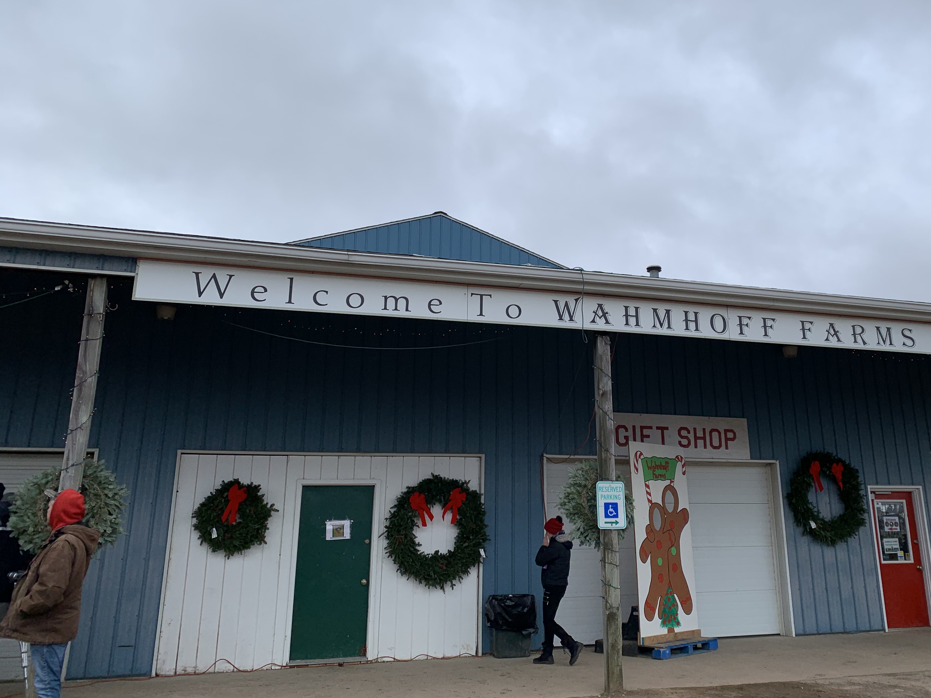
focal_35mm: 31
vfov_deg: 45.3
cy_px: 297
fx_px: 834
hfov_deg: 58.0
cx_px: 548
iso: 25
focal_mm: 4.25
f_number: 1.8
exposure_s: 1/1100
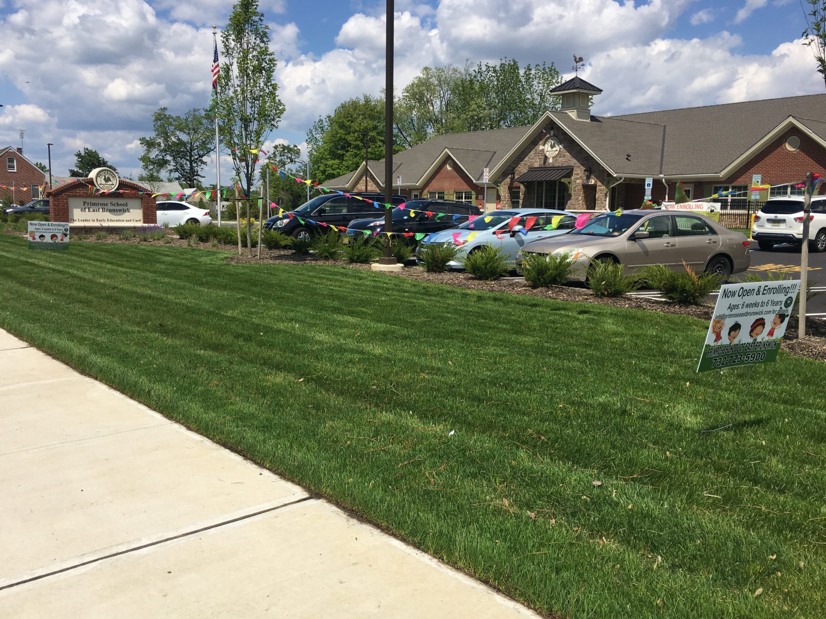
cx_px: 401
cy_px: 334
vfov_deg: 44.1
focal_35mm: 32
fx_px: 764
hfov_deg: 56.8
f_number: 2.2
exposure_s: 1/2404
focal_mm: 4.15
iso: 25
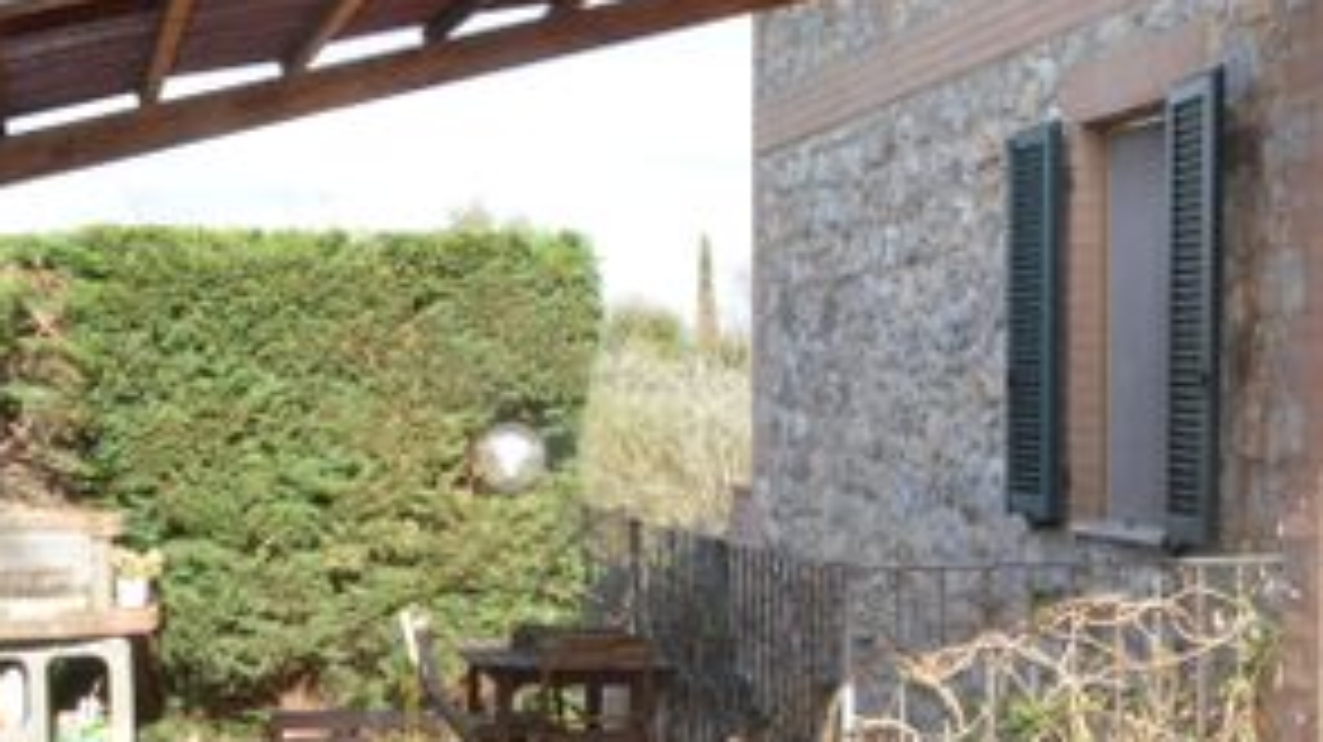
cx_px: 1094
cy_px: 524
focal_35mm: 64
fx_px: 2244
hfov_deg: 31.8
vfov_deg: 18.7
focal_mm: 20
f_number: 22
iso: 3200
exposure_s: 1/250
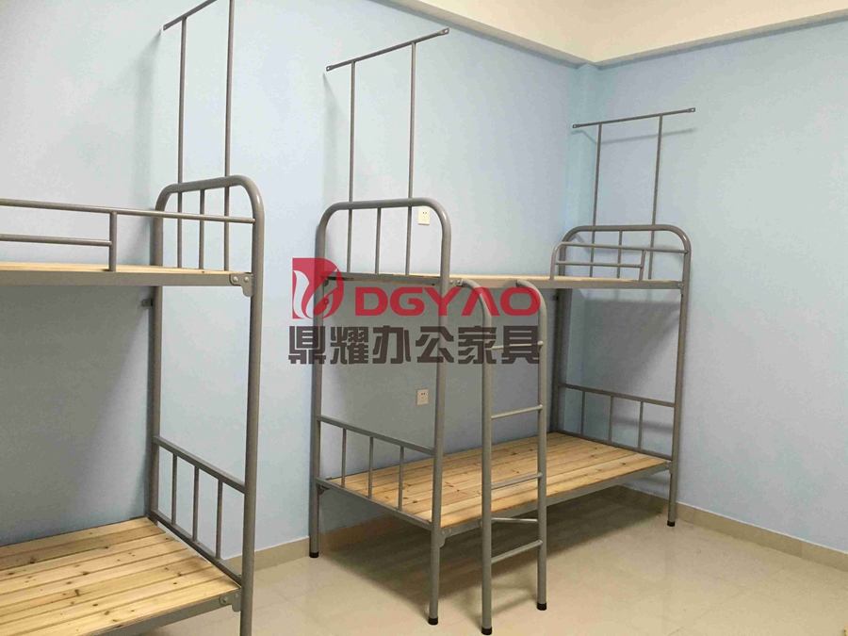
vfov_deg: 48.2
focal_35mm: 29
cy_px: 318
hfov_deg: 61.7
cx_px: 424
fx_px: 710
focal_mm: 4.15
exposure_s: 1/33
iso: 200
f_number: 2.2
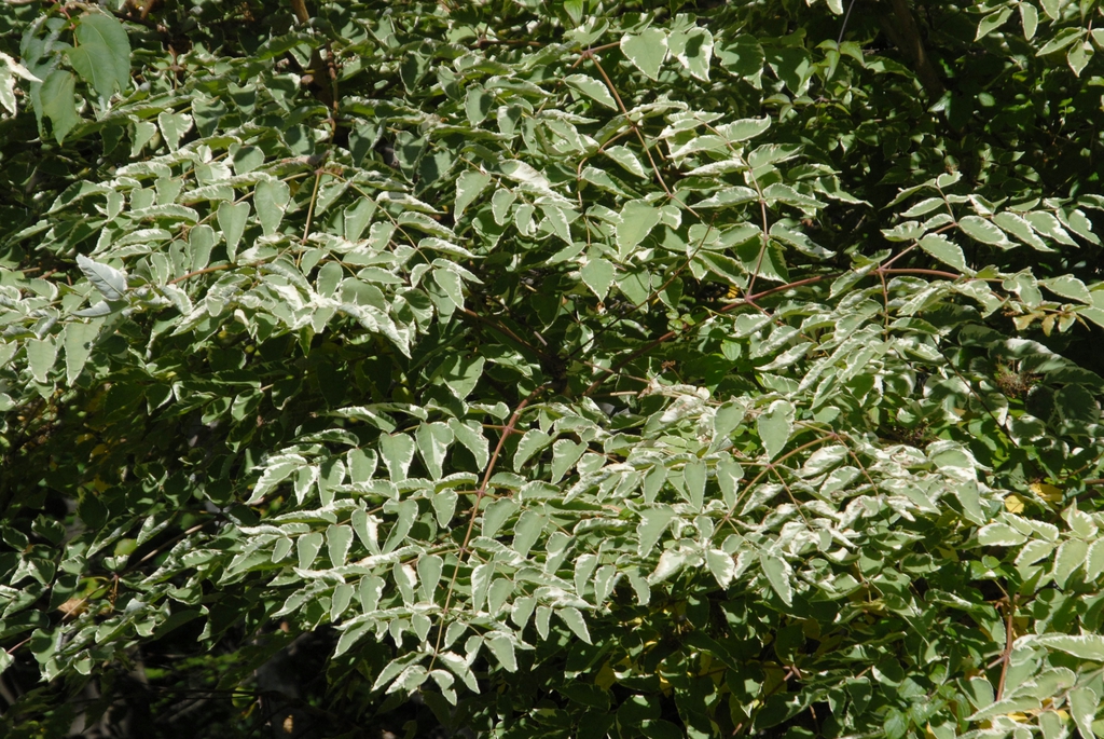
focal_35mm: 195
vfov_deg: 7.1
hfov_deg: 10.5
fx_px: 5986
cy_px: 370
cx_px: 552
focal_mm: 130
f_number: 10
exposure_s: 1/400
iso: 400
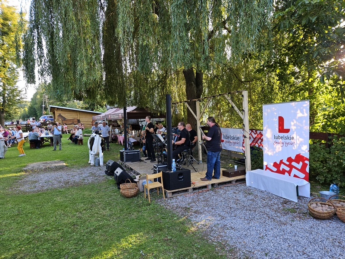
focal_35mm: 23
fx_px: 229
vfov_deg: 58.9
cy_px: 130
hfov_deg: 73.9
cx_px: 172
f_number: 1.8
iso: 40
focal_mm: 5.4
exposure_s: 1/100
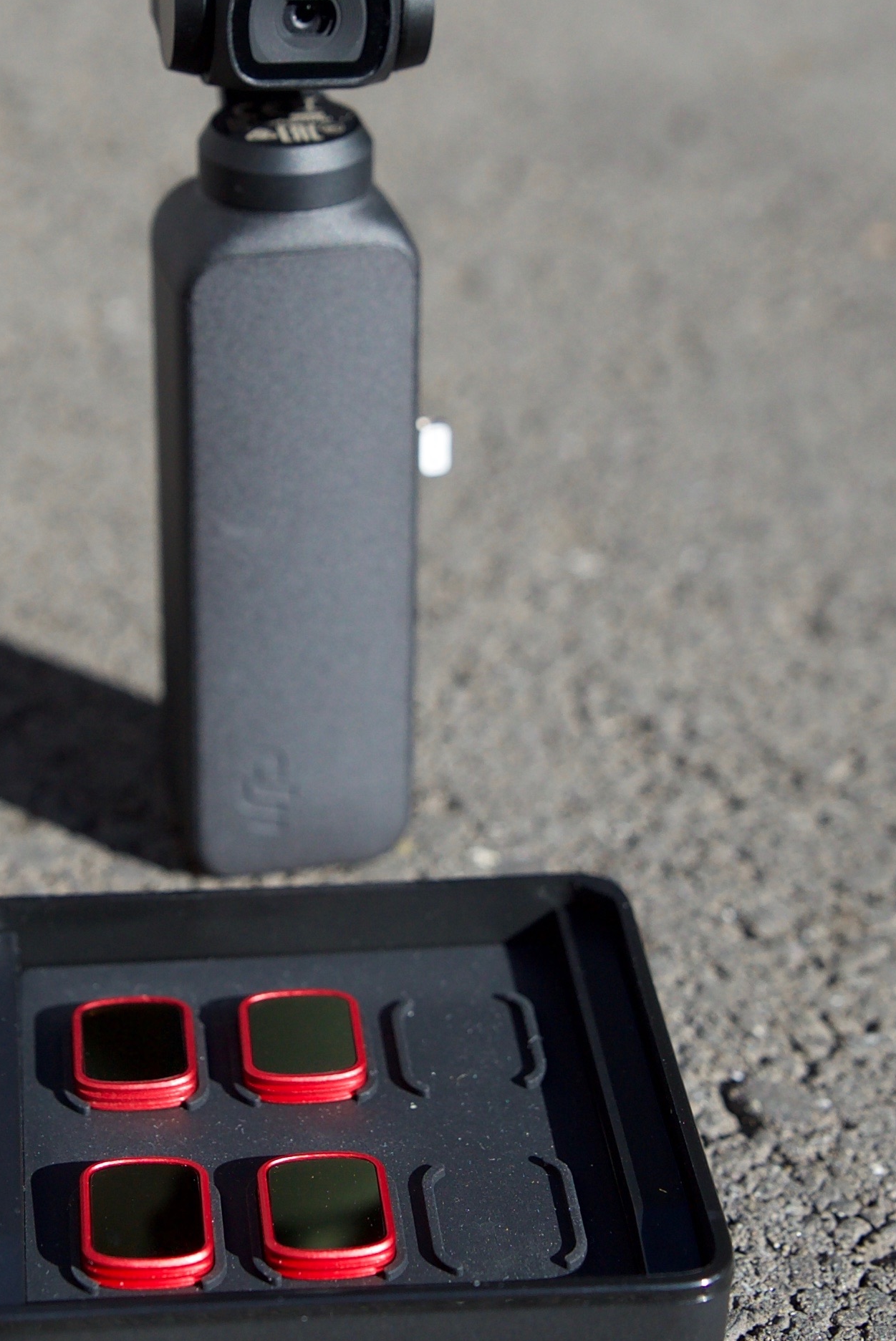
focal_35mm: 99
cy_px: 656
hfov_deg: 13.8
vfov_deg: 20.6
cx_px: 271
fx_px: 3691
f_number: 4.5
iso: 640
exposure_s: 1/1600
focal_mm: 45
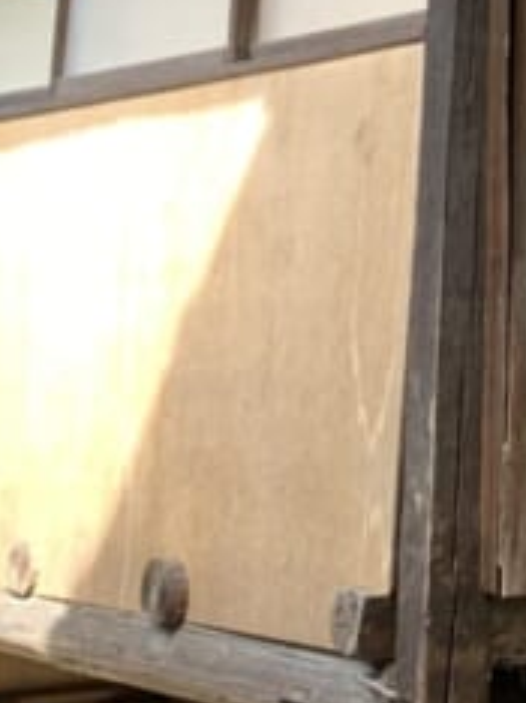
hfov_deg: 12.6
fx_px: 2314
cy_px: -327
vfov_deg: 16.0
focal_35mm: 114
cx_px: 670
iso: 80
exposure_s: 1/121
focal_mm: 4.25
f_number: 1.8
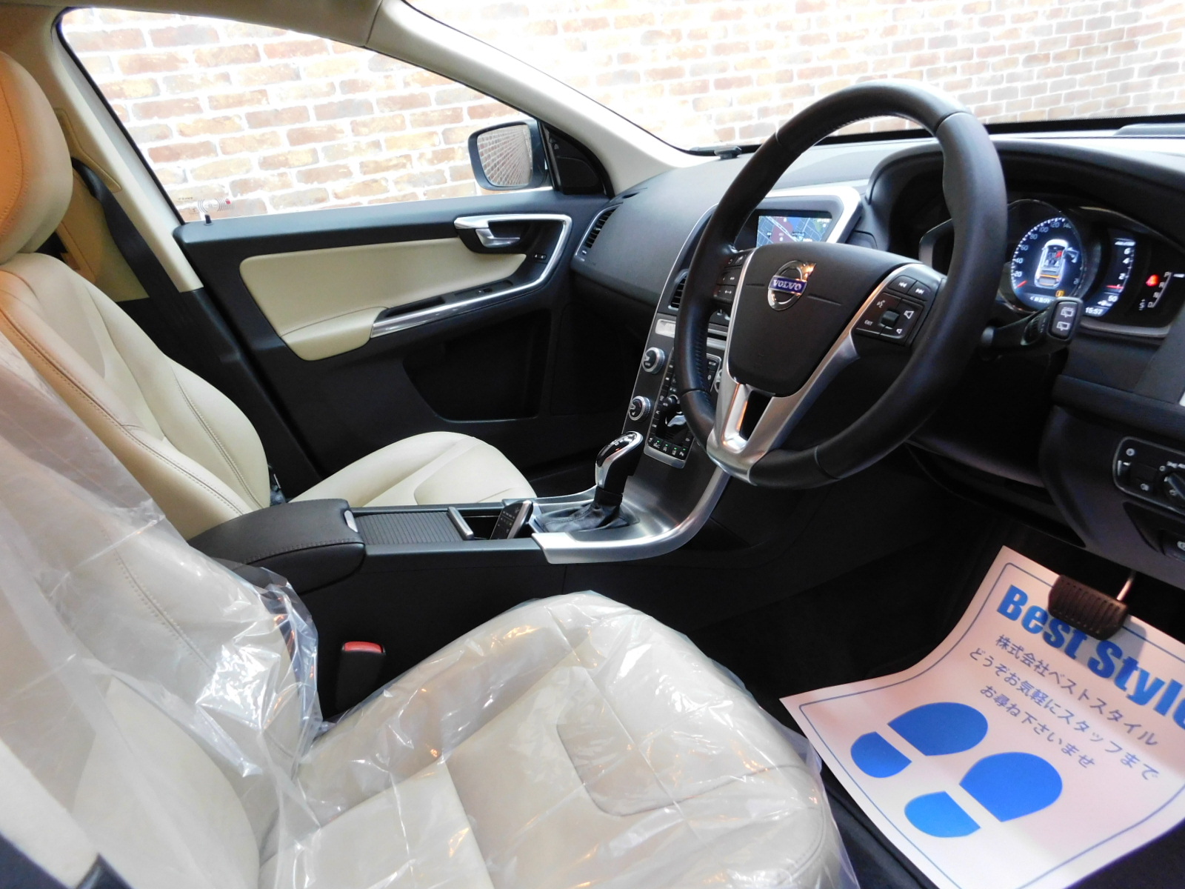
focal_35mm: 23
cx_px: 592
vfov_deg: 58.9
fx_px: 787
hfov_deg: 73.9
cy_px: 444
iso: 400
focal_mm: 4
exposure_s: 1/13
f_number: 3
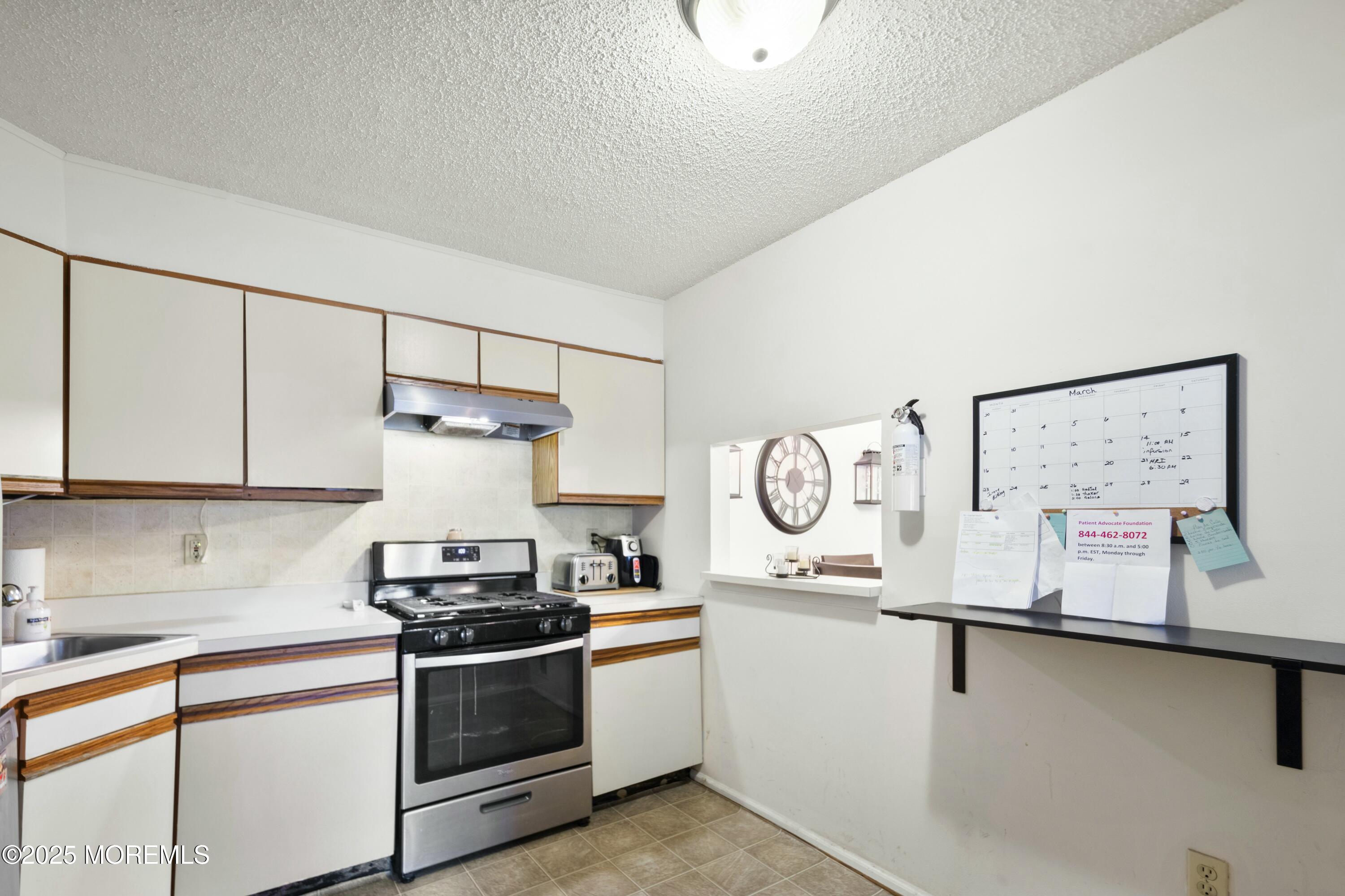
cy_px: 448
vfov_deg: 77.3
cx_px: 672
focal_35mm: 15
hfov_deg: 100.4
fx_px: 560
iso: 250
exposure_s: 2.5
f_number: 8
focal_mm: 10
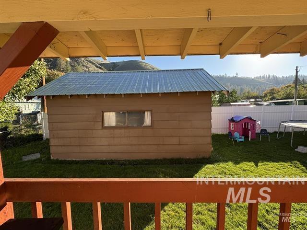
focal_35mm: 14
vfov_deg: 85.7
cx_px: 154
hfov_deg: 102.1
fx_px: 124
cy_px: 115
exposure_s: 1/224
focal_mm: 2.22
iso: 40
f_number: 2.2
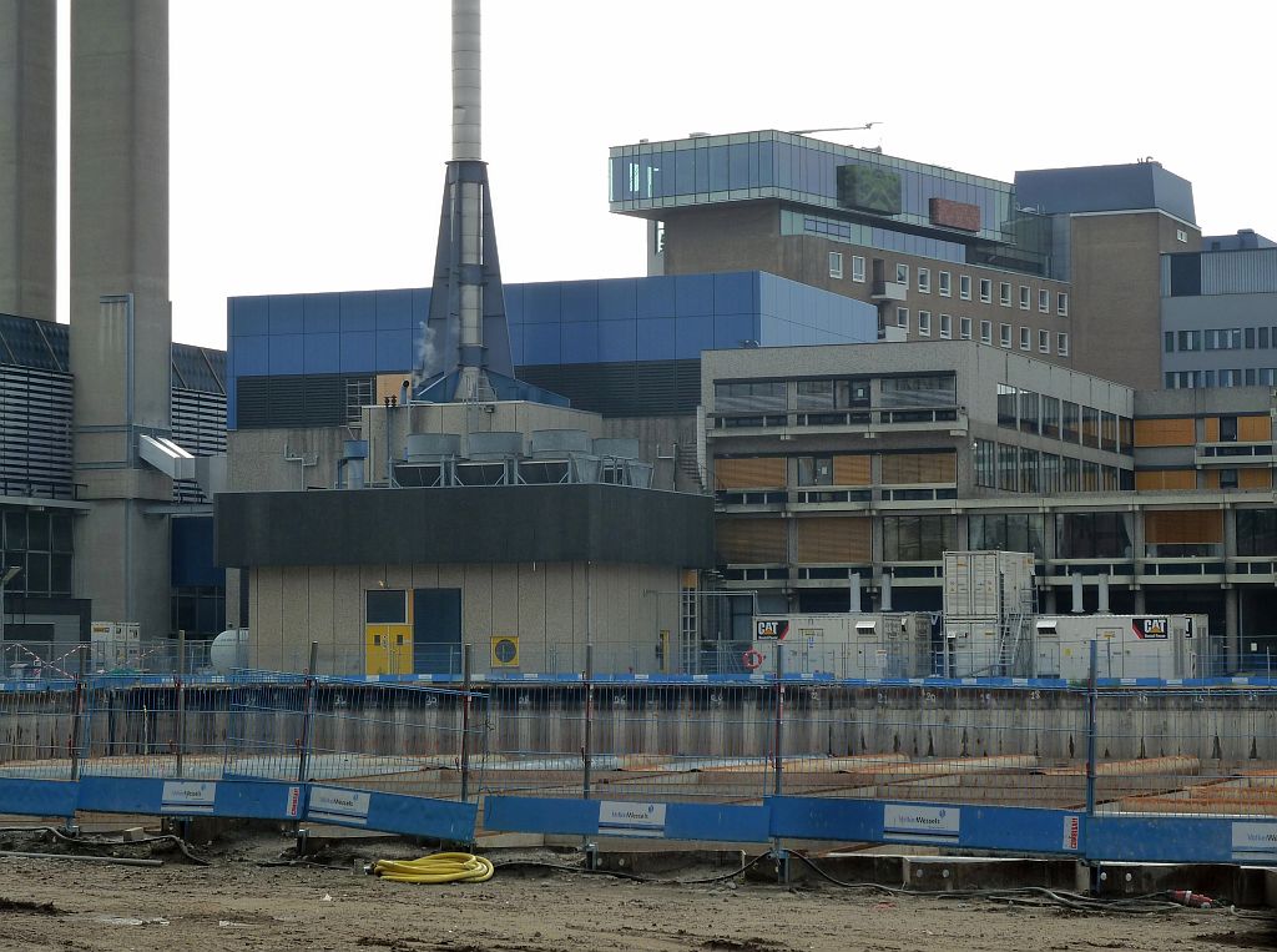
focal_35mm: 90
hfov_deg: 21.8
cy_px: 476
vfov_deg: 16.3
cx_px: 638
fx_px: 3312
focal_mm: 14.7
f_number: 4.3
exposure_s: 1/250
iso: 125
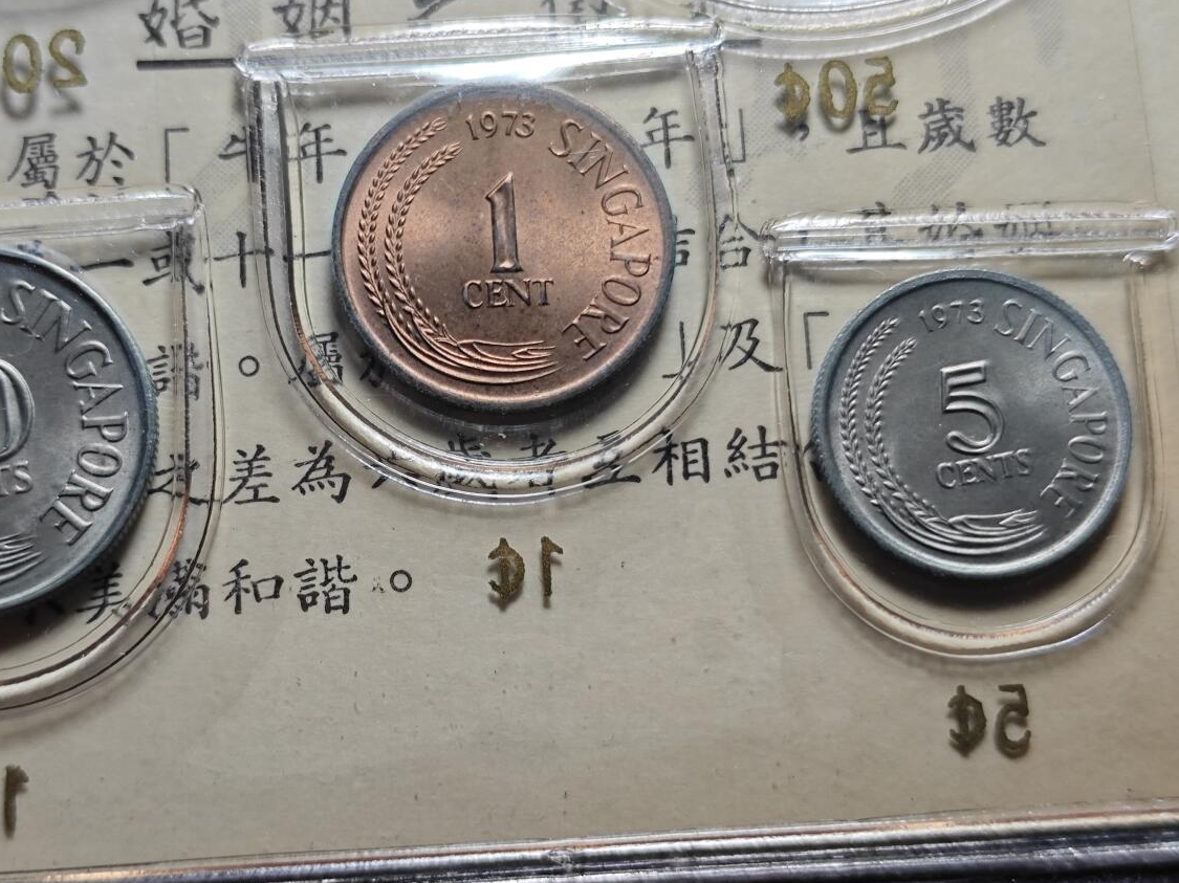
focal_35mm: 61
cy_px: 438
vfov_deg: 24.0
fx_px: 2077
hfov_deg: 31.6
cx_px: 460
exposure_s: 1/100
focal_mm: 5.84
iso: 160
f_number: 1.6
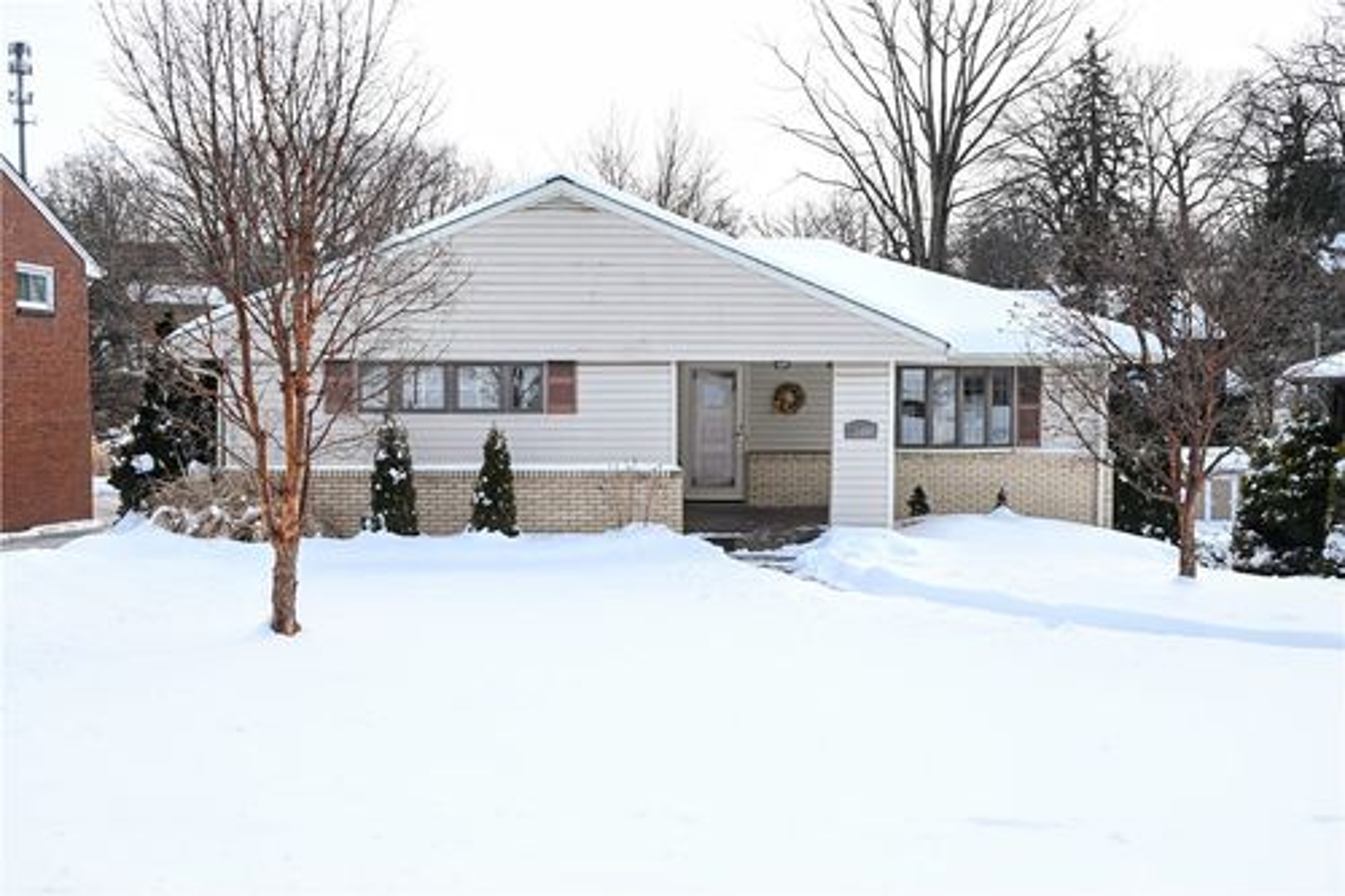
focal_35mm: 34
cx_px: 672
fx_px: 1288
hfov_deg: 55.1
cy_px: 448
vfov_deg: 38.3
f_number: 8
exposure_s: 1/160
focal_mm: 23
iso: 100
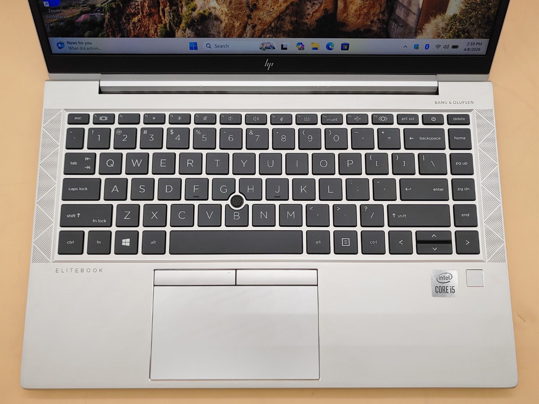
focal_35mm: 31
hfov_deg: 58.4
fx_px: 483
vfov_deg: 45.4
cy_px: 202
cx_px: 270
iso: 50
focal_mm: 4.36
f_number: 1.8
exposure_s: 1/172
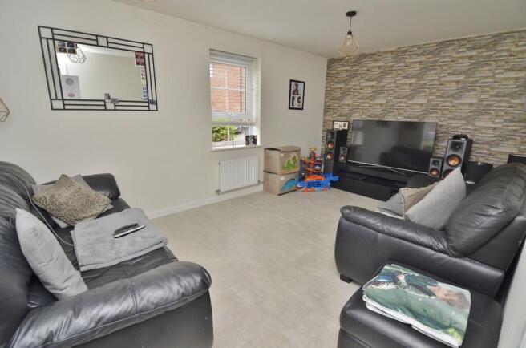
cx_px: 263
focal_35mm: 16
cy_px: 174
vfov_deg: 71.8
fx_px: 241
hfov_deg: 95.1
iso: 400
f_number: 5.6
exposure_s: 1/60
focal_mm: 11
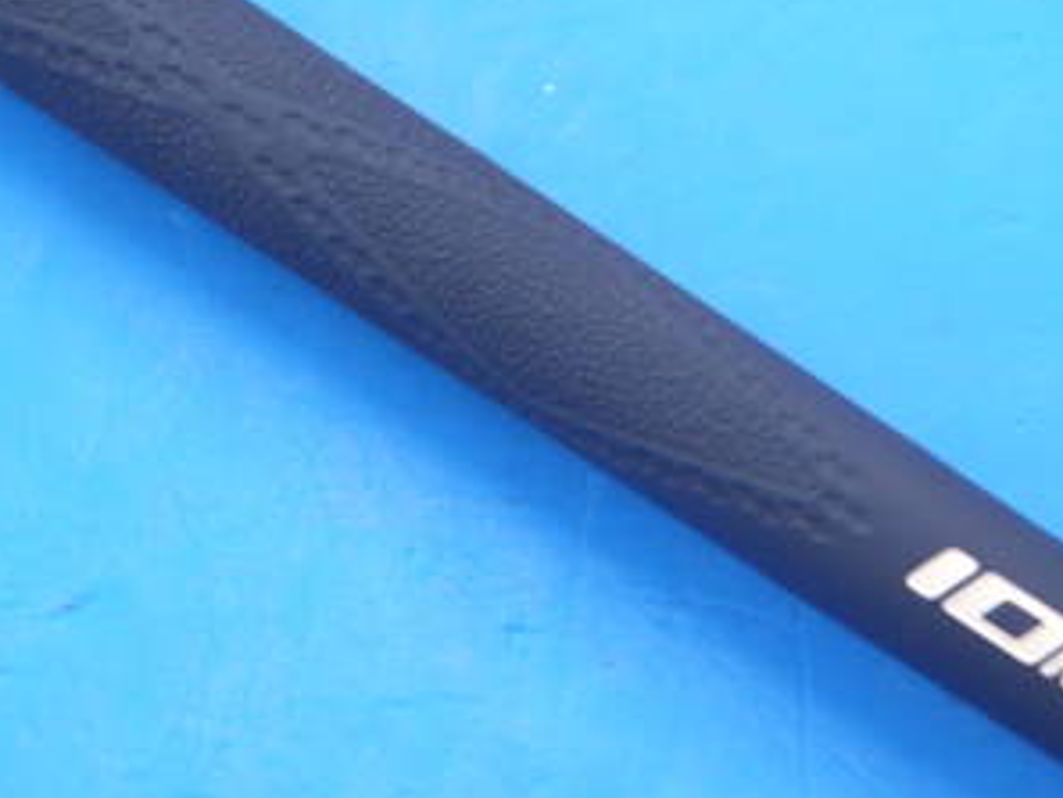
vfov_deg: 8.8
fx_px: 5161
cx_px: 301
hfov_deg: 11.7
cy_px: 118
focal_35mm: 168
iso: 640
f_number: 5.5
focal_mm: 39
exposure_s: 1/80
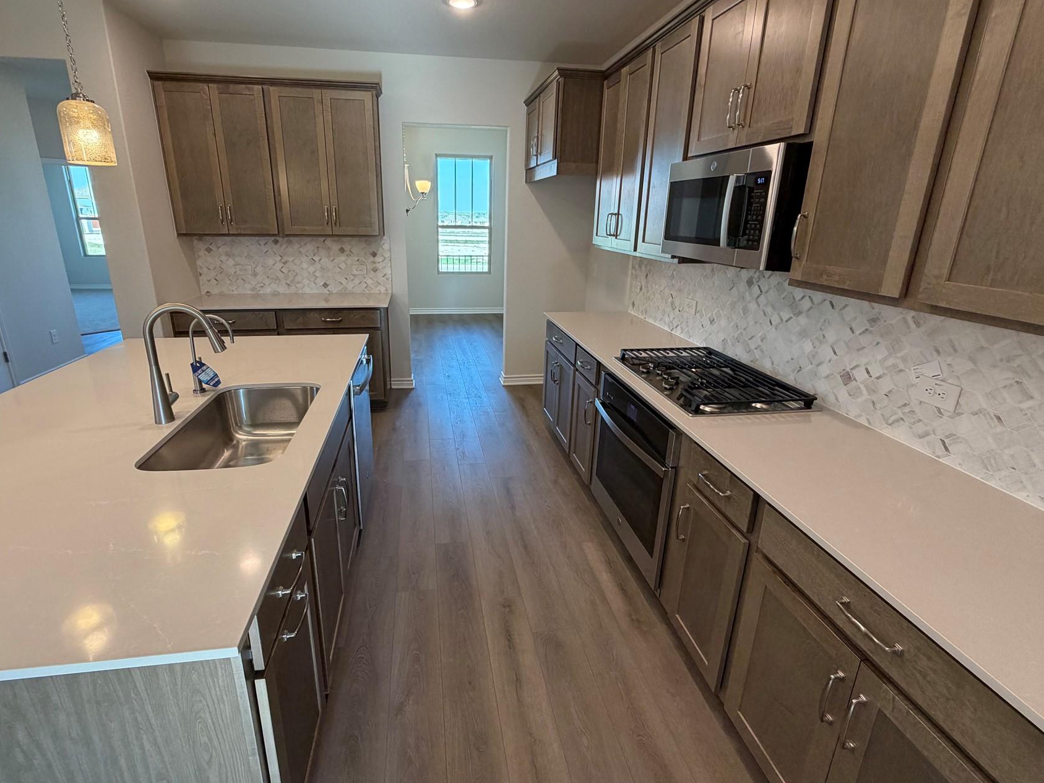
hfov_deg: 91.0
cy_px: 369
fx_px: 513
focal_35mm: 17
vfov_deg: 74.7
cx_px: 497
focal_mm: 2.22
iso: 200
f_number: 2.2
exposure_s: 1/120
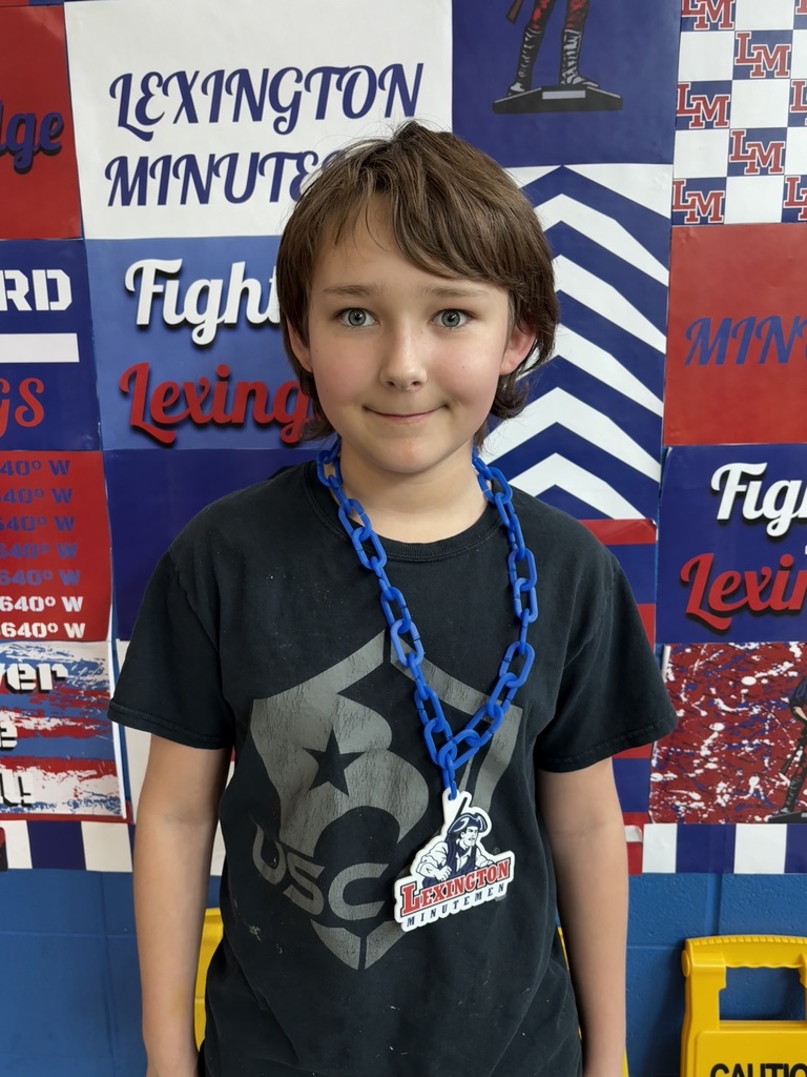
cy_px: 538
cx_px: 404
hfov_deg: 53.1
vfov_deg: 67.3
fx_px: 808
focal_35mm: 26
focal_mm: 5.96
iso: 100
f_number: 1.6
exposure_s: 1/120
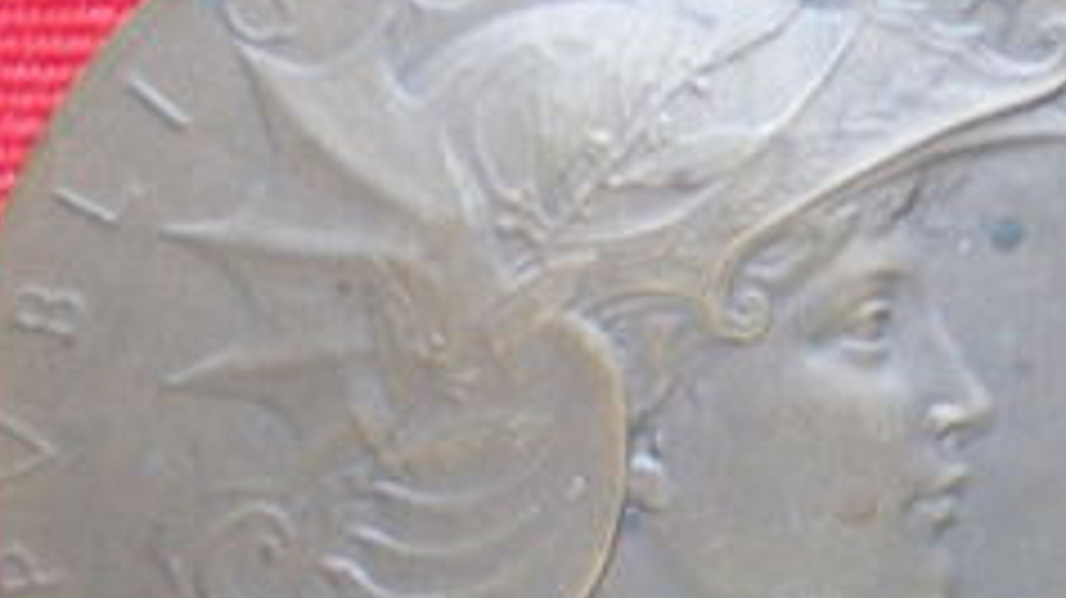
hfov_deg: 25.2
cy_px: 531
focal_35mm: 84
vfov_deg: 14.2
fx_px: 2373
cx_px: 733
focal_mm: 6.3
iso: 400
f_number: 3.1
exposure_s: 1/13
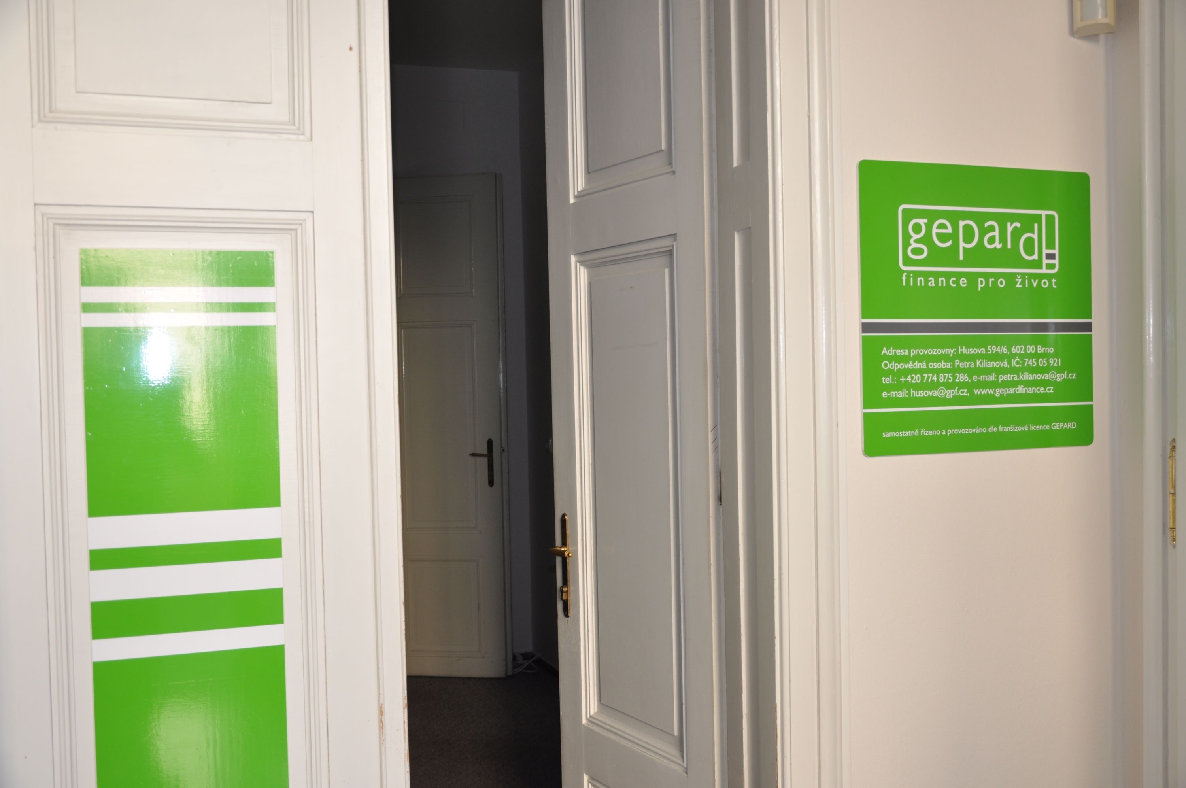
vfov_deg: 36.8
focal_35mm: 36
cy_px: 394
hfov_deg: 53.2
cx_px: 593
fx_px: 1185
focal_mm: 24
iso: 200
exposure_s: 1/60
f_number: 3.8
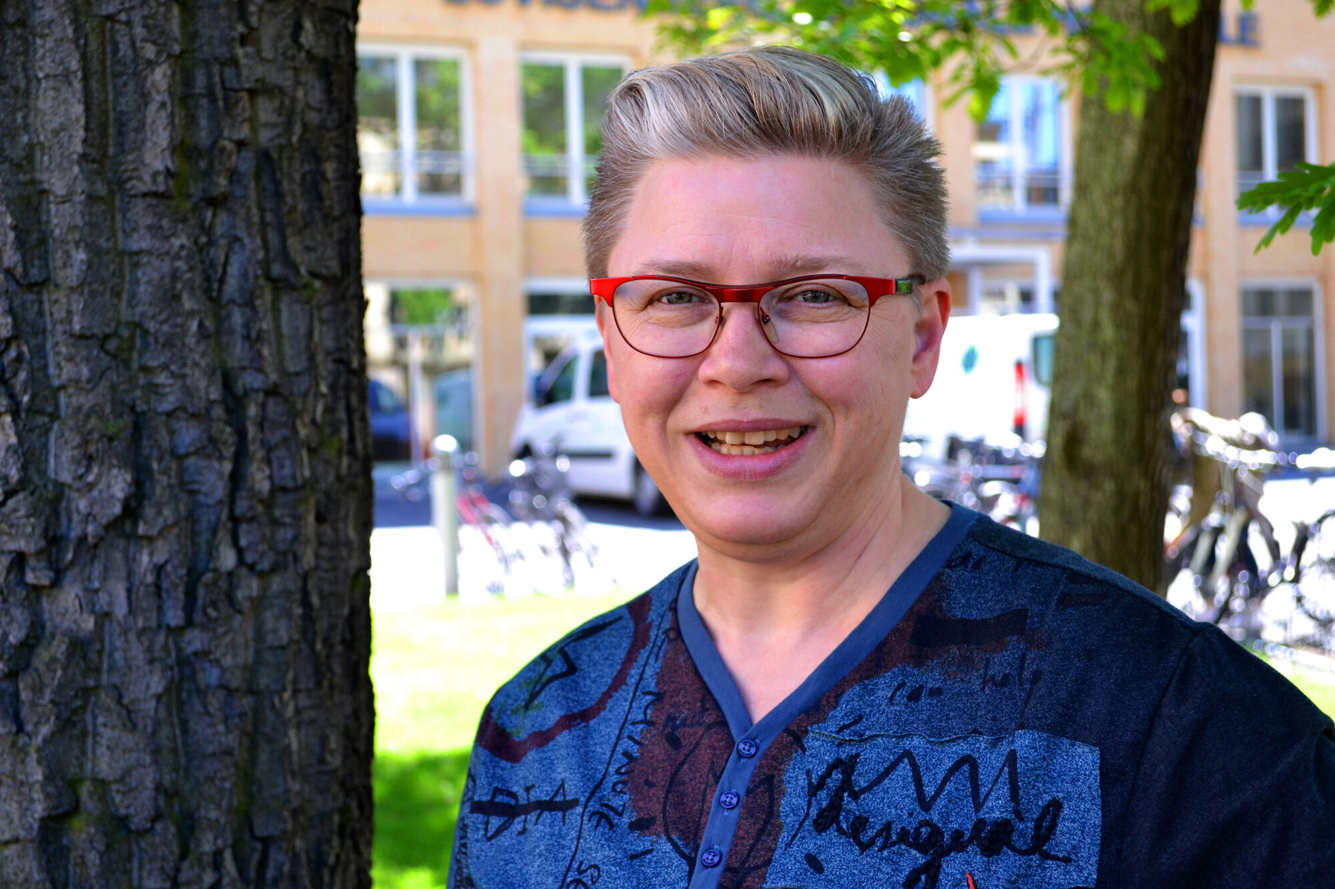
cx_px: 668
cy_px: 444
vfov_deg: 23.8
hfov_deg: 35.1
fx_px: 2113
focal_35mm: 57
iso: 800
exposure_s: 1/320
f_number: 5
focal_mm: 38
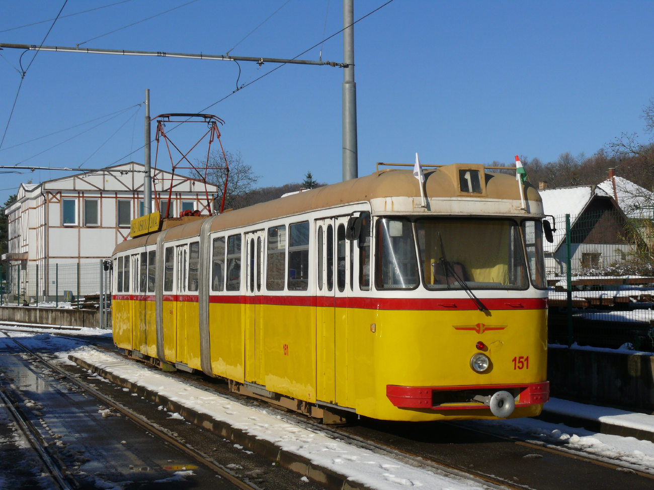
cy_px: 245
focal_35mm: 66
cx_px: 327
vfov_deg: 22.3
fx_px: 1247
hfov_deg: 29.4
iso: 100
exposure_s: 1/640
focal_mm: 14
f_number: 8
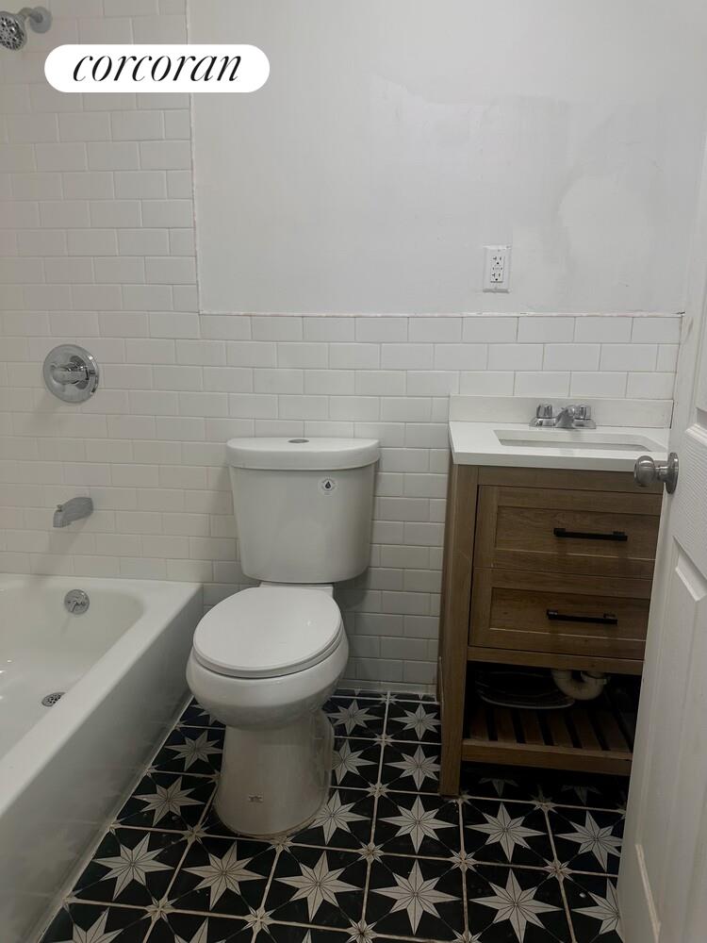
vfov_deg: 71.6
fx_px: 654
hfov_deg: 56.8
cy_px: 472
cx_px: 354
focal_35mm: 24
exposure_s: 1/120
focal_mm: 6.86
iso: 80
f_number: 1.78
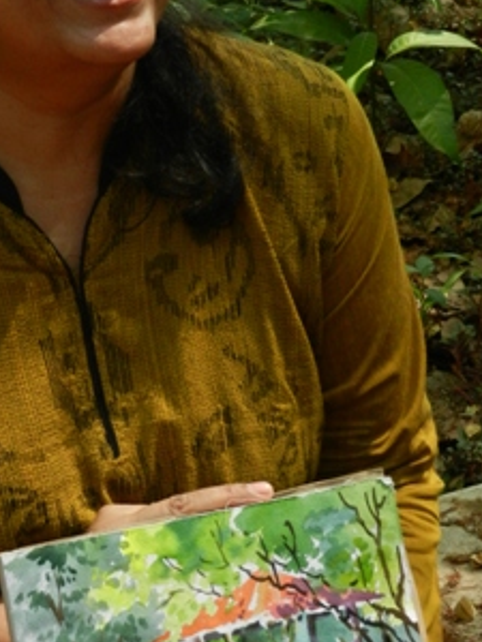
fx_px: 2414
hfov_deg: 11.4
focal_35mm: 130
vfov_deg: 15.1
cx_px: 104
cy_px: 225
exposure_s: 1/250
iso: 450
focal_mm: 14.1
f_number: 4.8
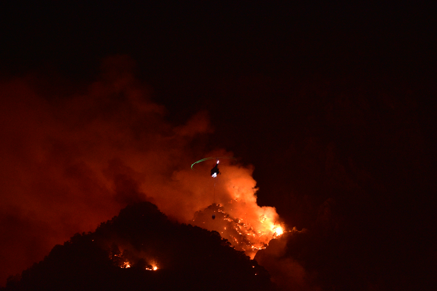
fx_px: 2276
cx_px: 218
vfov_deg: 7.3
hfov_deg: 11.0
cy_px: 146
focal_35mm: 188
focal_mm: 125
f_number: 2.8
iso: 4000
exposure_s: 1/10
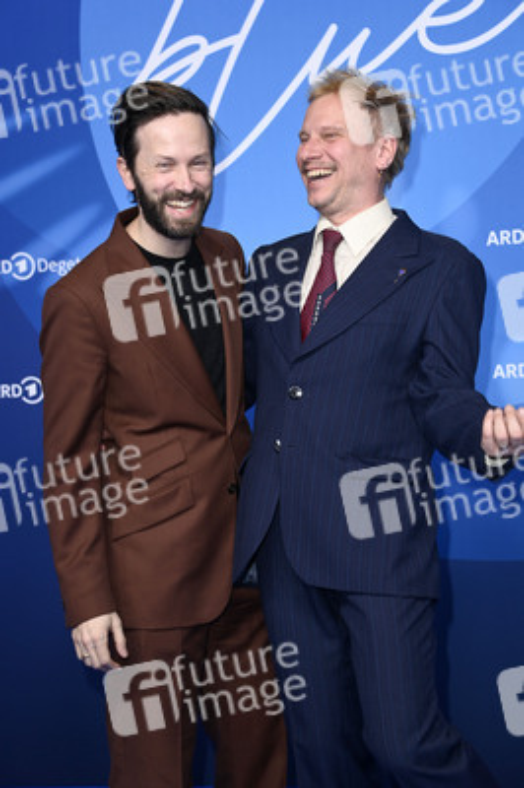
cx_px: 262
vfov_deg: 24.8
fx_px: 1793
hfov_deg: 16.6
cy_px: 394
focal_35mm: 82
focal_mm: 82
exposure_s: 1/250
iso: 1250
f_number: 5.6
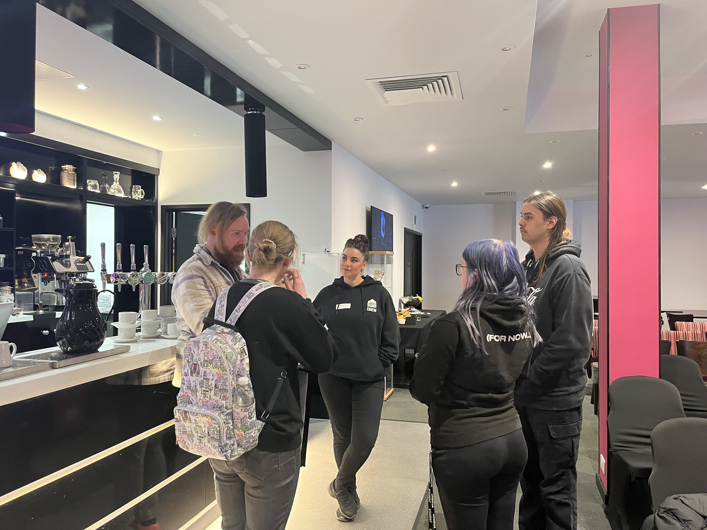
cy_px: 265
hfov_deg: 67.3
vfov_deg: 53.1
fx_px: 531
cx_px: 354
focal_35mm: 26
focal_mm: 5.1
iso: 400
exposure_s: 1/33
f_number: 1.6
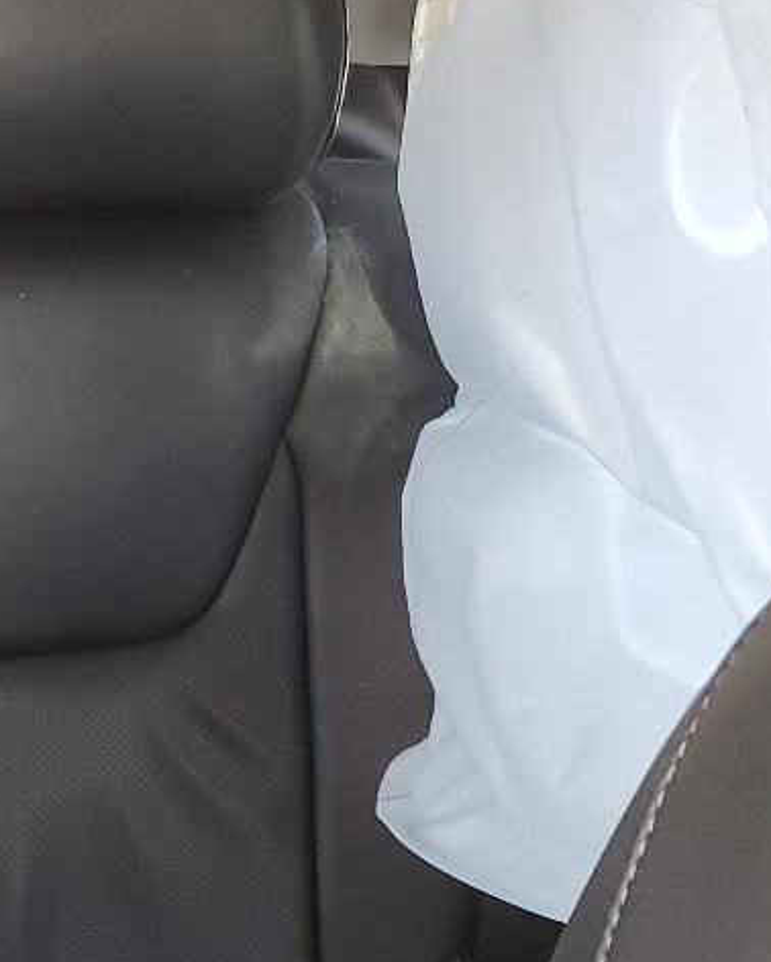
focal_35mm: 86
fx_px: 2451
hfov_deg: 15.3
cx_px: -636
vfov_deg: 21.4
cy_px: 986
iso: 61
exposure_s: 1/60.2
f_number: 1.5
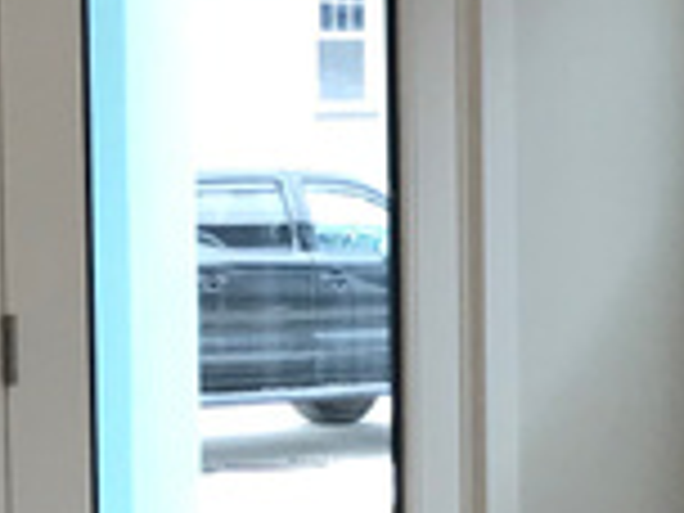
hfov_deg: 9.8
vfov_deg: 7.8
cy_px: 468
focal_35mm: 189
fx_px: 3735
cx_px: 1282
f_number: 1.8
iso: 25
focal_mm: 3.99
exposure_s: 1/40
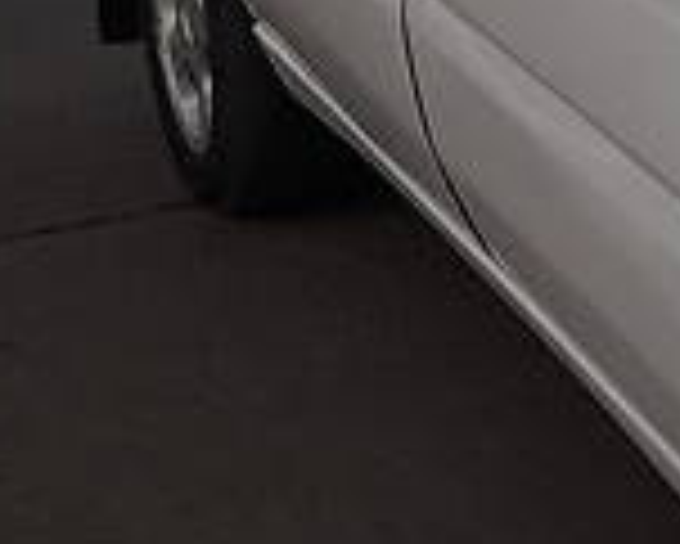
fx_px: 2920
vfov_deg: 10.6
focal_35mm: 145
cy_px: 72
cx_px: 1527
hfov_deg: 11.4
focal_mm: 3.7
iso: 40
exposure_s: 1/274
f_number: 1.9
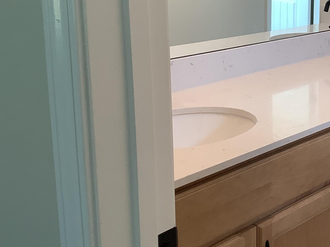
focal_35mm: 65
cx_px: 322
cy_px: 84
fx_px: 620
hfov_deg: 28.2
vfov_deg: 22.5
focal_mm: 3.3
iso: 64
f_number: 2.4
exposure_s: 1/60
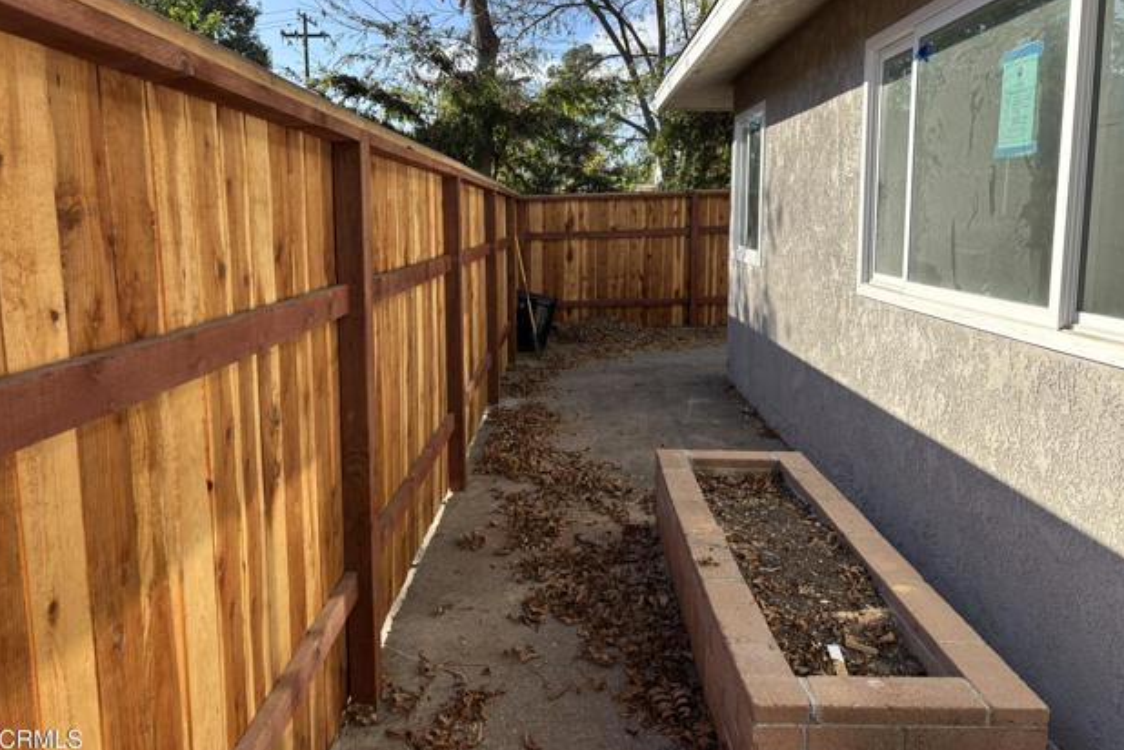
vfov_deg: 46.4
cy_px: 342
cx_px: 577
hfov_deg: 65.5
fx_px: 874
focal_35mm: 28
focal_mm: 5.96
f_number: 1.6
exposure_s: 1/1311
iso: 50
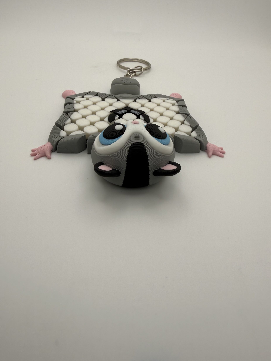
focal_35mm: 25
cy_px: 182
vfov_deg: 69.4
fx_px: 261
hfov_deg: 54.9
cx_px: 131
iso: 40
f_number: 2.2
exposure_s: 1/203
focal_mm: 2.22
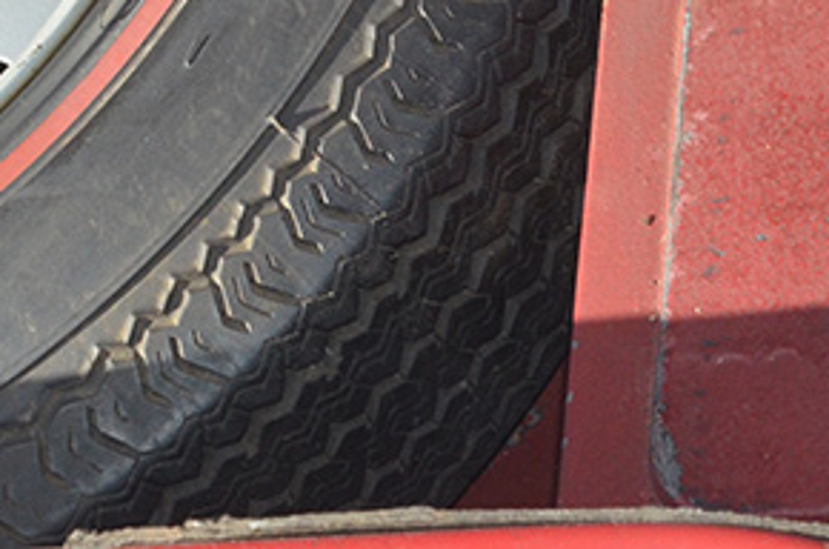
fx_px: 9117
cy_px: -340
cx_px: -223
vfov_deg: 3.4
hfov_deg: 5.2
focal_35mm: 397
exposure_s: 1/250
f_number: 18
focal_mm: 75
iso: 800
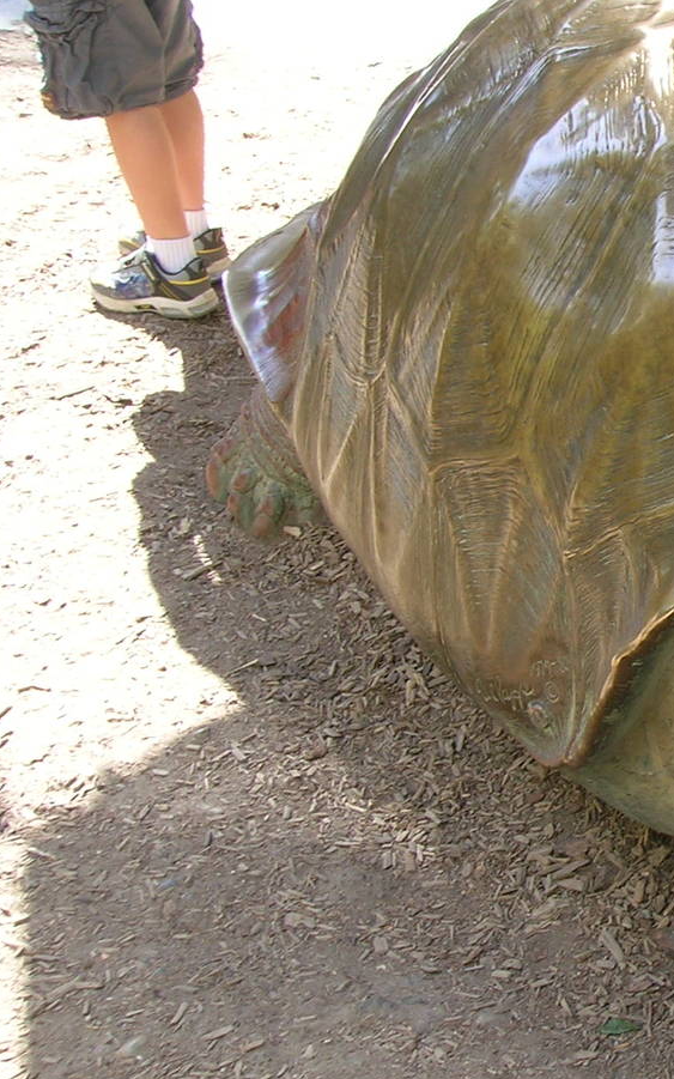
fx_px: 2322
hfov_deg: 15.5
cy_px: 543
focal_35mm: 79
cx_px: 949
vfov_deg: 26.2
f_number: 5.2
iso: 50
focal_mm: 7
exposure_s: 1/33.7
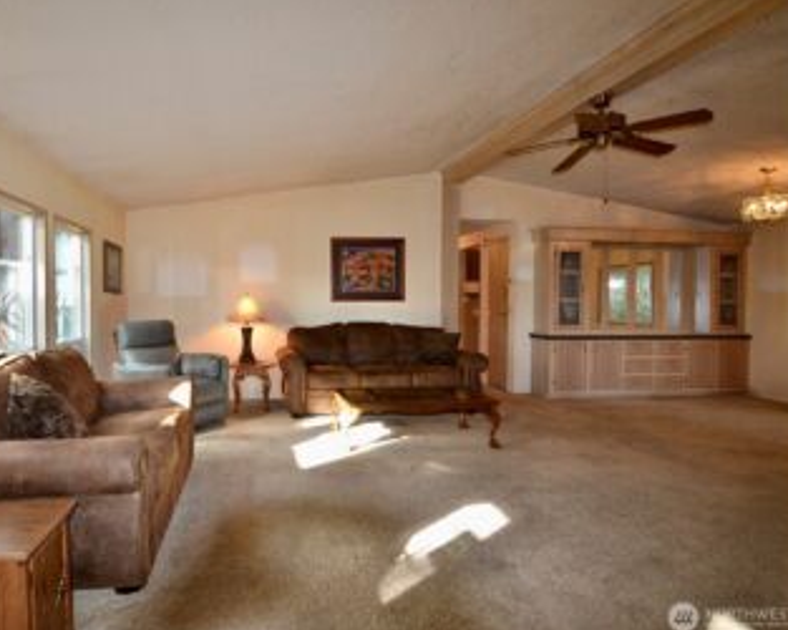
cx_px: 310
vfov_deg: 73.7
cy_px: 305
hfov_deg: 85.2
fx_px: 420
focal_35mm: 18
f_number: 4
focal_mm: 10
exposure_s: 1/60
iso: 400
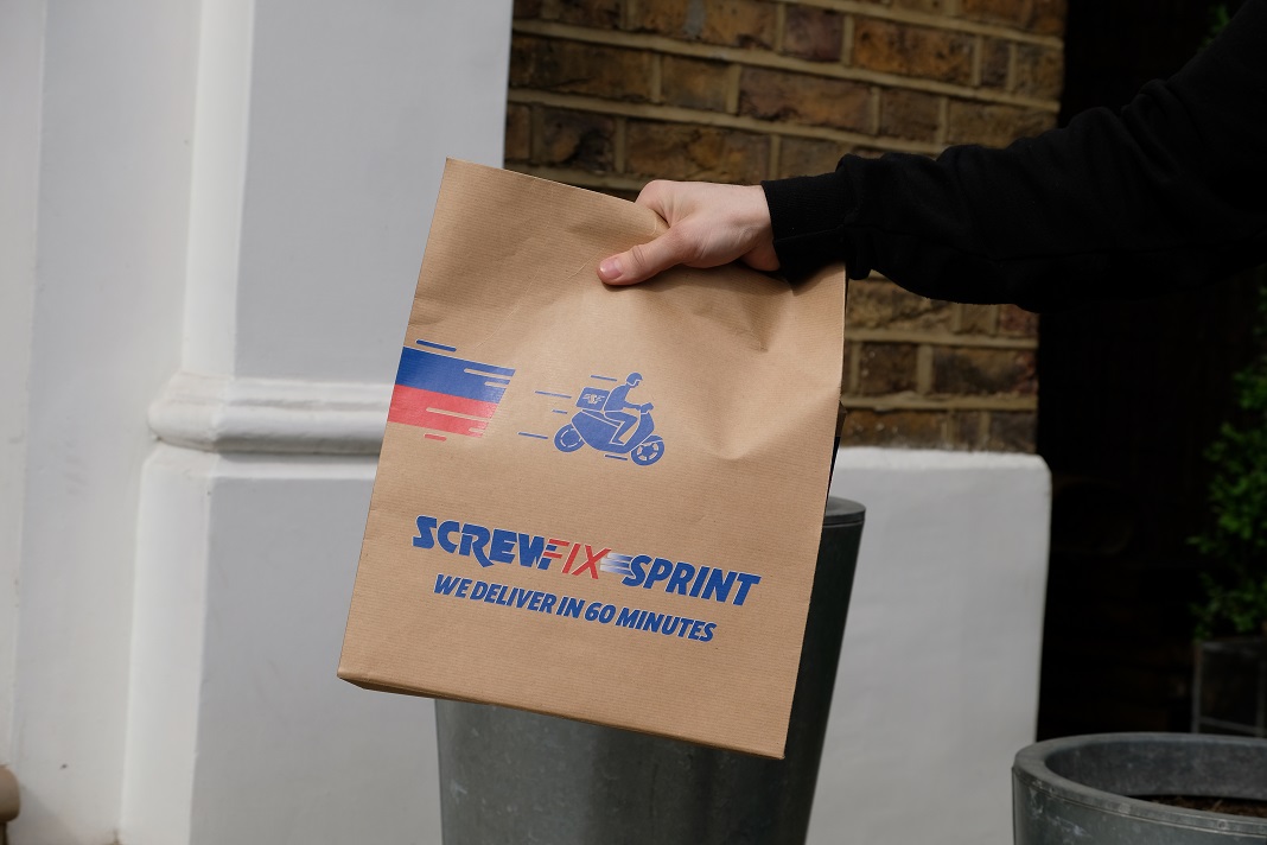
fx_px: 2182
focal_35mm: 62
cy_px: 422
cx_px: 634
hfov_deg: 32.4
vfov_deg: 21.9
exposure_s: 1/750
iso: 200
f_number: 5.6
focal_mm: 41.3
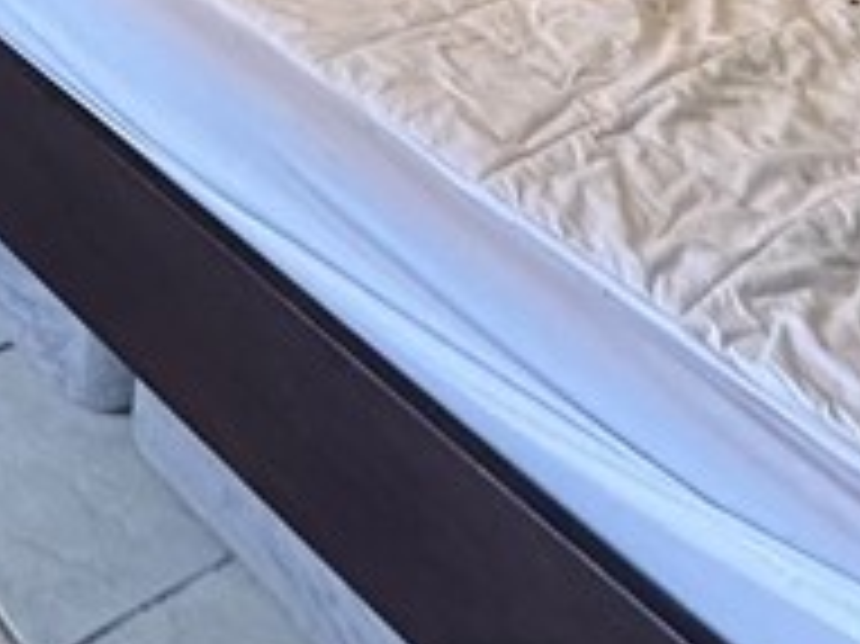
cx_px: -14
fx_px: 1862
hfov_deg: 24.7
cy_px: -878
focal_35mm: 75
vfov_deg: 14.0
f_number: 2.2
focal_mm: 2.22
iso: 200
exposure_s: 1/60
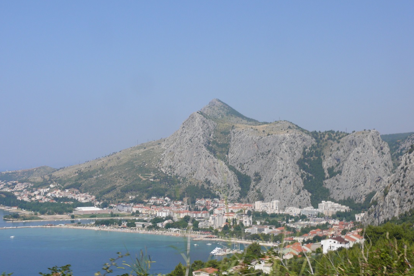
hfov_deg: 36.2
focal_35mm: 55
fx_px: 632
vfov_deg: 24.6
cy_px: 131
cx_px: 207
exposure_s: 1/400
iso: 100
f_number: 7.1
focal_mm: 11
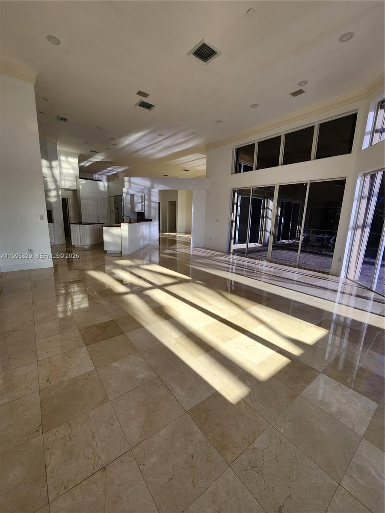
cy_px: 256
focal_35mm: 13
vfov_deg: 106.2
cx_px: 192
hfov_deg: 89.9
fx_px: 193
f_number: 2.2
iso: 50
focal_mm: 2.2
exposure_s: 1/196
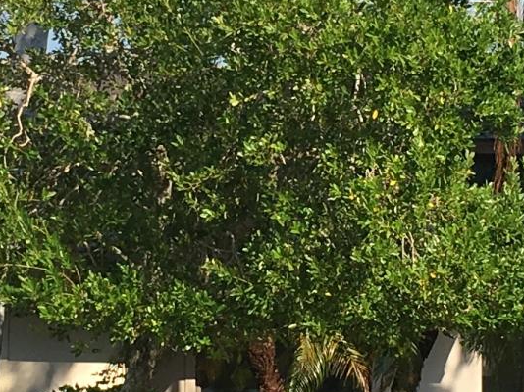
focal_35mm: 163
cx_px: 212
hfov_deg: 12.1
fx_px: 2466
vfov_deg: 9.1
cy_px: 142
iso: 25
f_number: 2.2
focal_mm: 4.15
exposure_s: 1/1083
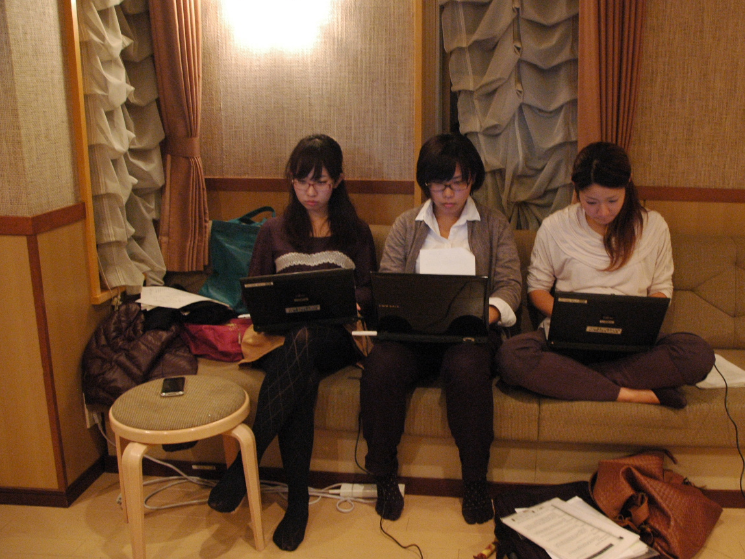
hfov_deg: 53.3
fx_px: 732
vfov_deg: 41.8
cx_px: 472
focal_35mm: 34
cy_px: 258
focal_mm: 18
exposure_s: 1/20
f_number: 4
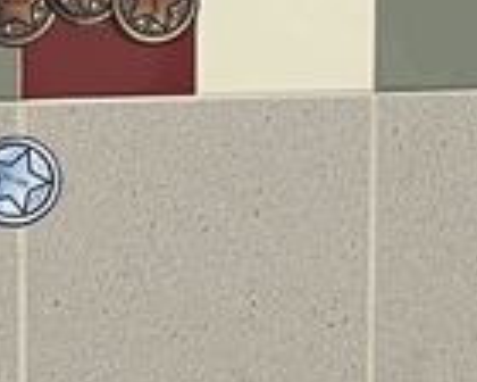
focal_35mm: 186
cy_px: -41
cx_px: -313
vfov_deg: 8.2
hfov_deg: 9.9
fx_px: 2626
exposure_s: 1/60
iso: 100
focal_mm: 4.2
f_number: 1.6
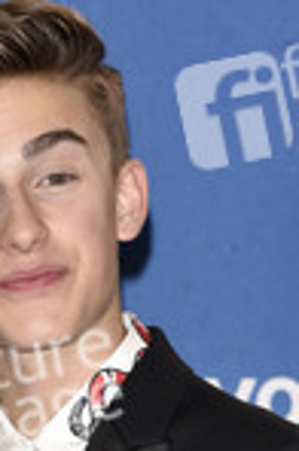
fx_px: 5933
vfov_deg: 4.3
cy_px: 555
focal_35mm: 474
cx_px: 55
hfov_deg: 2.9
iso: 1600
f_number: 6.3
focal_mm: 175
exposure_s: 1/250
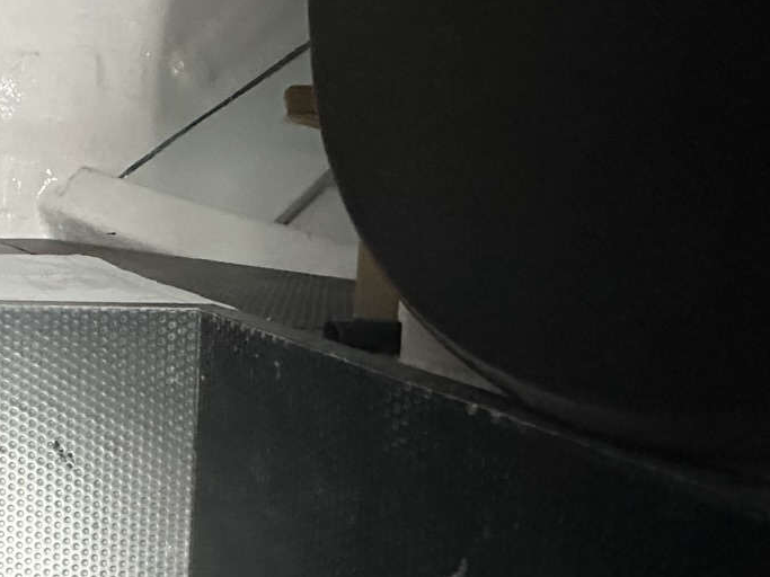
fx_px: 934
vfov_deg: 34.3
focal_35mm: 42
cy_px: 241
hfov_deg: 31.8
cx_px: -276
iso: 1000
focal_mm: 2.22
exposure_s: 1/50
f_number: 2.2
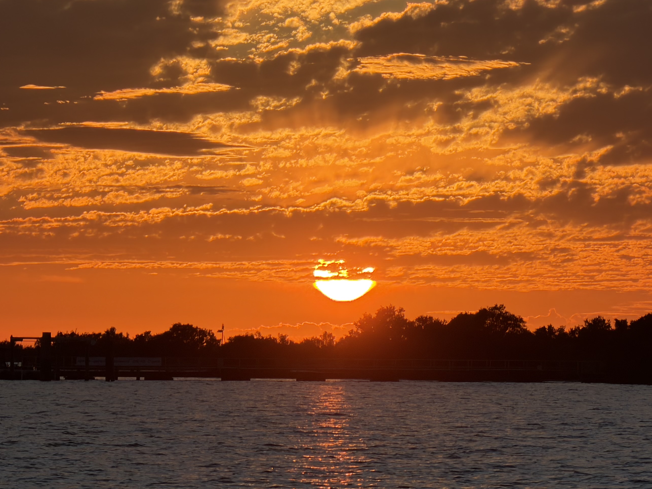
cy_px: 169
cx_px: 418
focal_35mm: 313
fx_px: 5895
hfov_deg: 6.3
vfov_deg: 4.7
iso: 25
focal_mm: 16.89
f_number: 2.8
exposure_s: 1/838
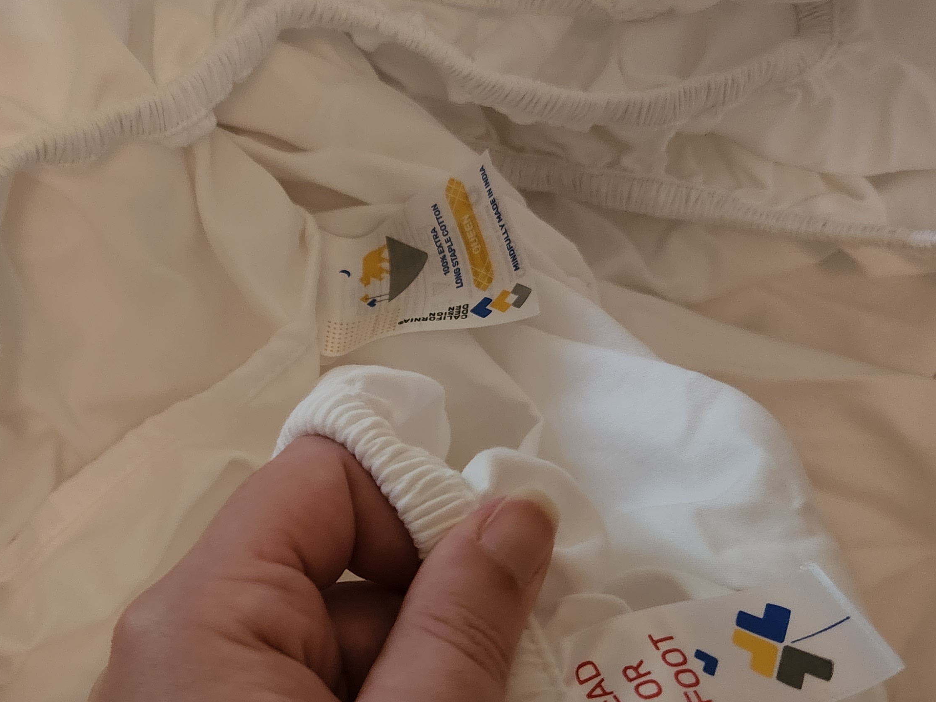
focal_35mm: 41
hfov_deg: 44.9
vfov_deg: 35.1
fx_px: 1109
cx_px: 289
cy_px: 354
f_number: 1.8
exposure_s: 1/30
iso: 640
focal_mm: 5.4
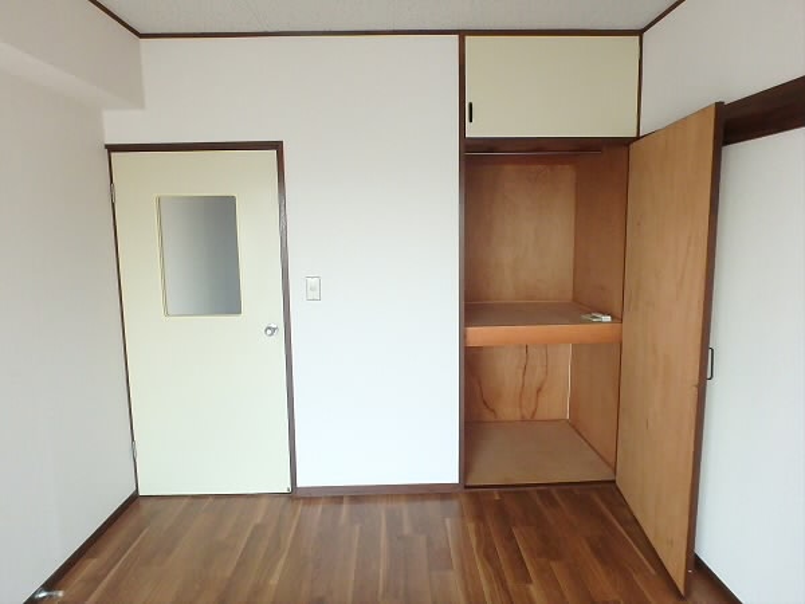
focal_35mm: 21
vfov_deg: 63.4
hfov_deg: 79.0
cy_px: 302
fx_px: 488
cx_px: 402
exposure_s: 1/320
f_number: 3.5
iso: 800
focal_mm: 3.7
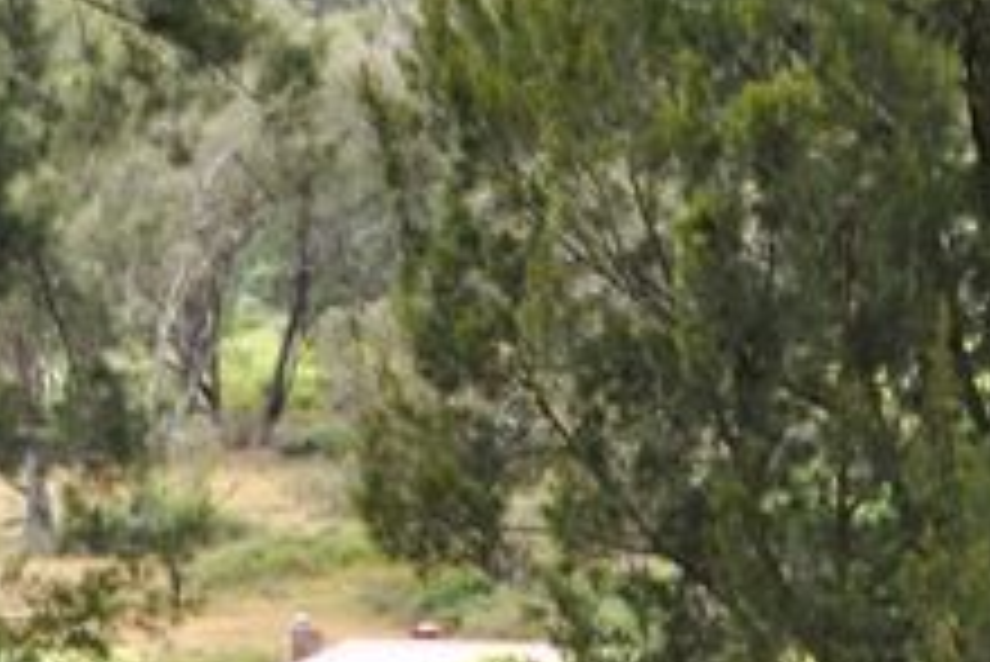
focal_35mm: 144
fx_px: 3964
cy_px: 682
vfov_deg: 9.5
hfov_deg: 14.2
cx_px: 504
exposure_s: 1/250
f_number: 8
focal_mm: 45
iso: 200
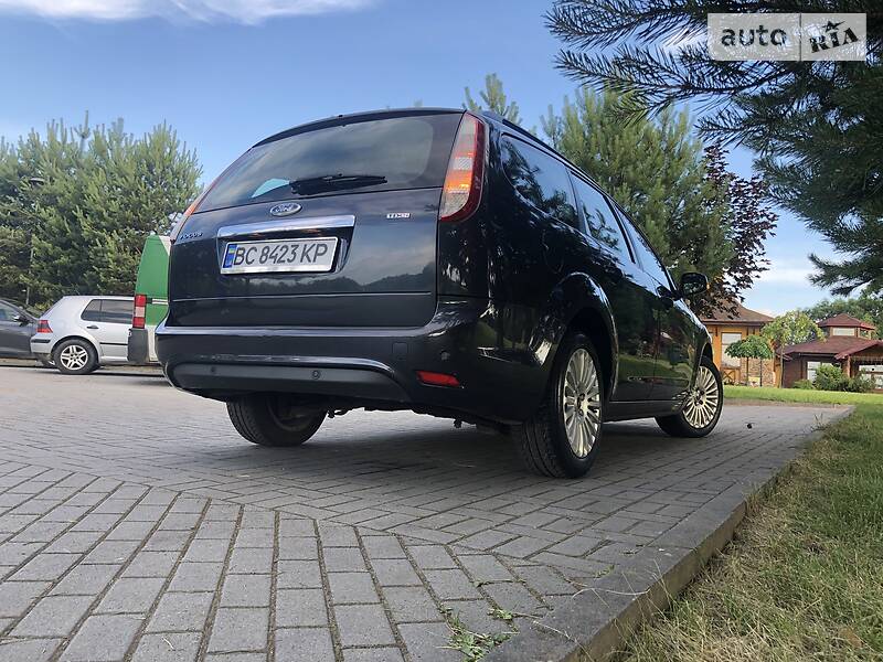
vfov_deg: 49.7
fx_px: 714
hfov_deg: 63.4
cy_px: 331
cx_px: 442
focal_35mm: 28
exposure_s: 1/120
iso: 20
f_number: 1.8
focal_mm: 4
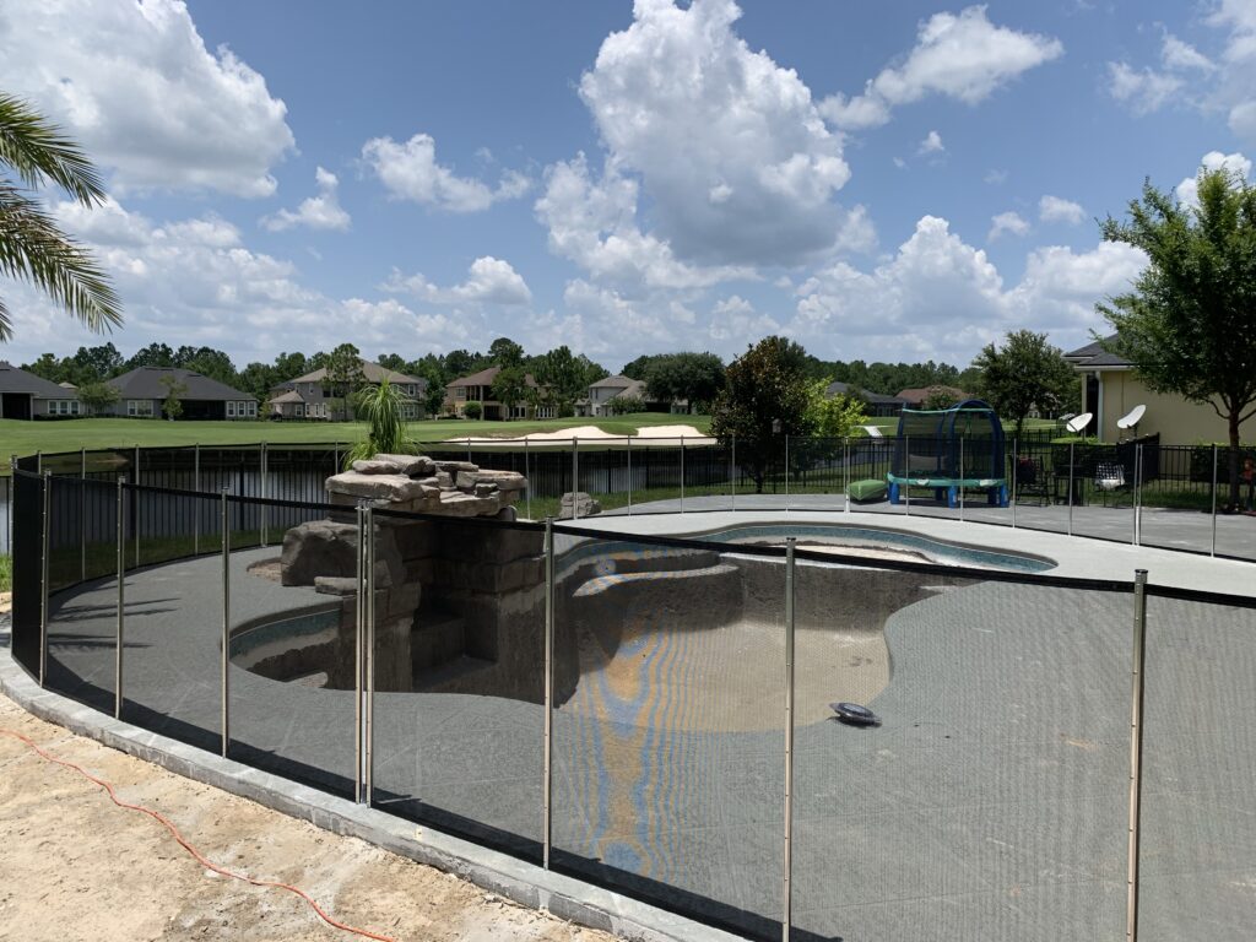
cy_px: 471
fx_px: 943
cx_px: 628
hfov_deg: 67.3
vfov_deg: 53.1
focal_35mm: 26
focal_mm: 4.25
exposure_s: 1/3086
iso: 25
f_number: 1.8
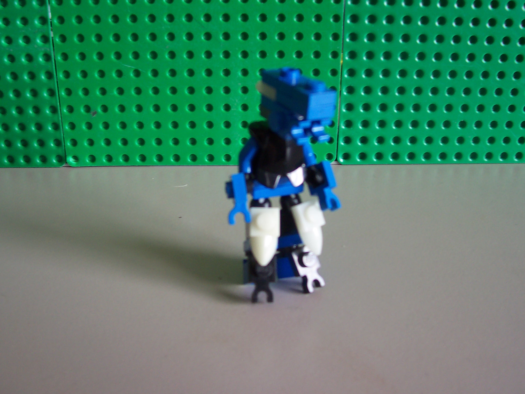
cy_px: 197
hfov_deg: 50.1
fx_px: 561
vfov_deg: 38.7
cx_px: 262
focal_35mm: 37
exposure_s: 1/30
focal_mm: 5.6
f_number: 2.8
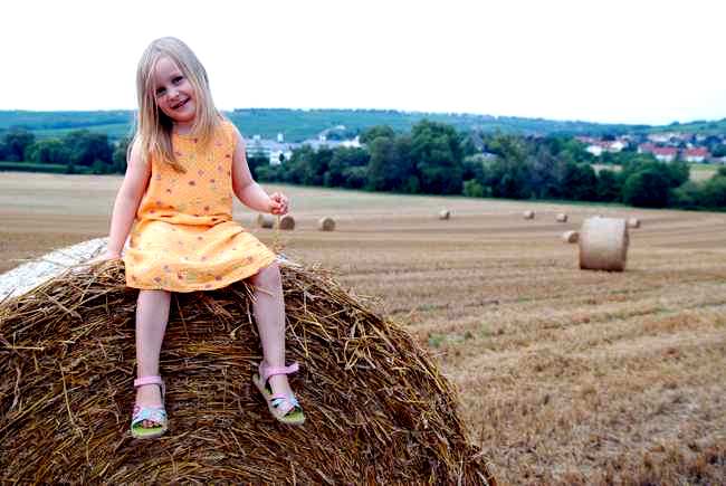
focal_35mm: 39
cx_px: 363
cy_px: 243
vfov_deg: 34.3
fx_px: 787
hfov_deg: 49.5
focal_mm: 26
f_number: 4
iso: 200
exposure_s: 1/60
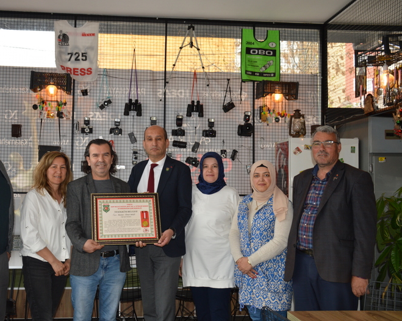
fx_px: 488
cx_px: 165
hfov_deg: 44.6
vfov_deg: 36.5
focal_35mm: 41
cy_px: 160
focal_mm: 24
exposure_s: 1/125
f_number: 4
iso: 220
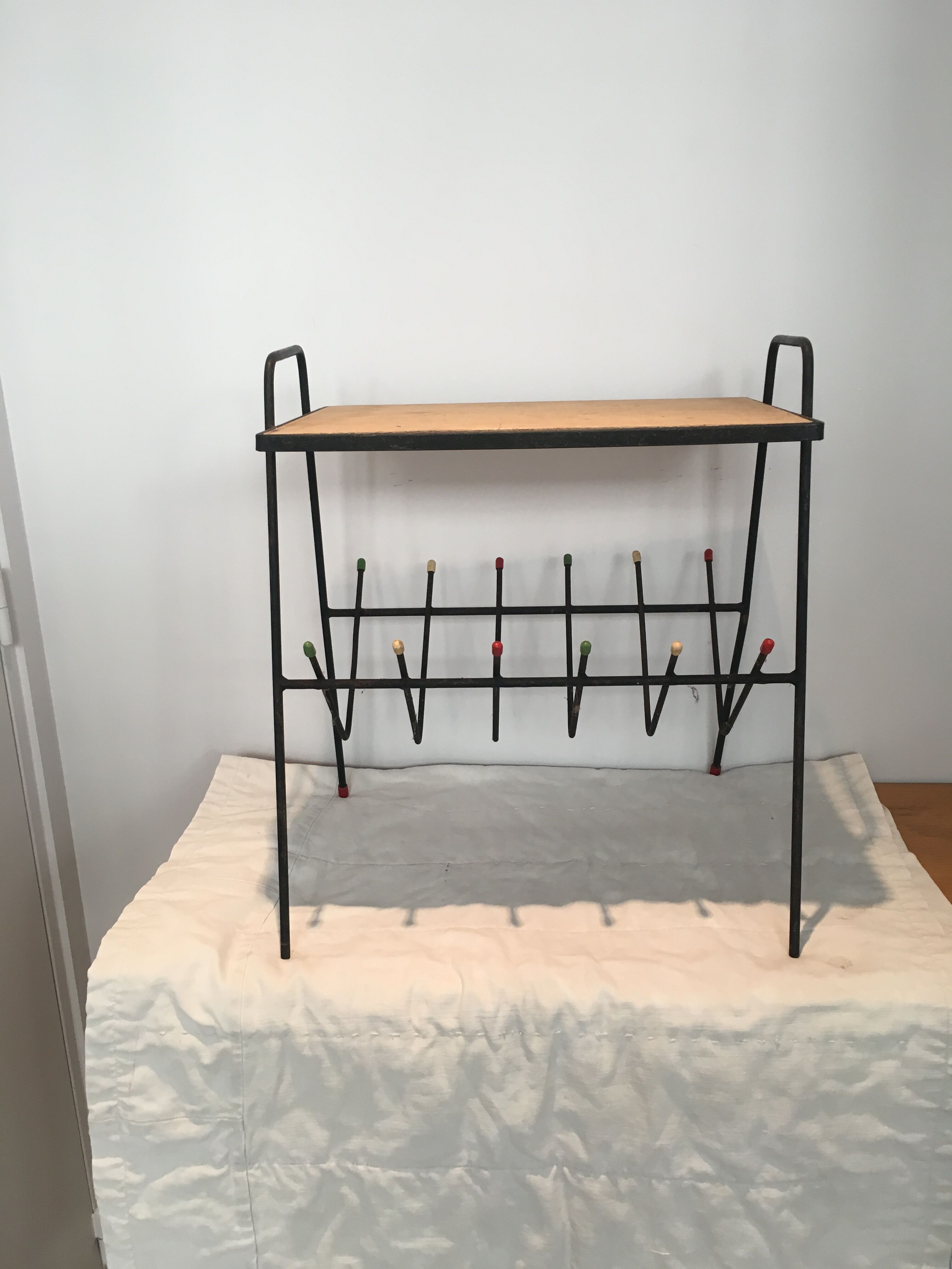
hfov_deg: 48.2
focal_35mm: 29
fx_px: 1063
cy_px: 634
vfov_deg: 61.7
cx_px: 476
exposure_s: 1/33
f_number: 2.2
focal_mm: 4.15
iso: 40
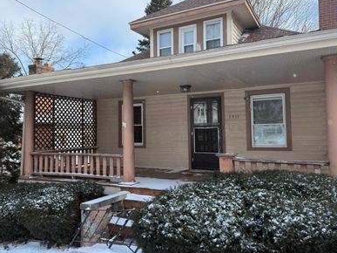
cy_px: 115
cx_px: 149
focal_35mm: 31
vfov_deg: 45.4
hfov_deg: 58.2
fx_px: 302
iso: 80
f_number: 1.78
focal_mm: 6.76
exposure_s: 1/1653
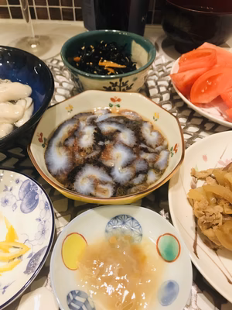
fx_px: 250
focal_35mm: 28
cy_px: 155
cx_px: 116
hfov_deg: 49.7
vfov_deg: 63.4
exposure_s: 1/17
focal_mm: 3.99
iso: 40
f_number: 1.8
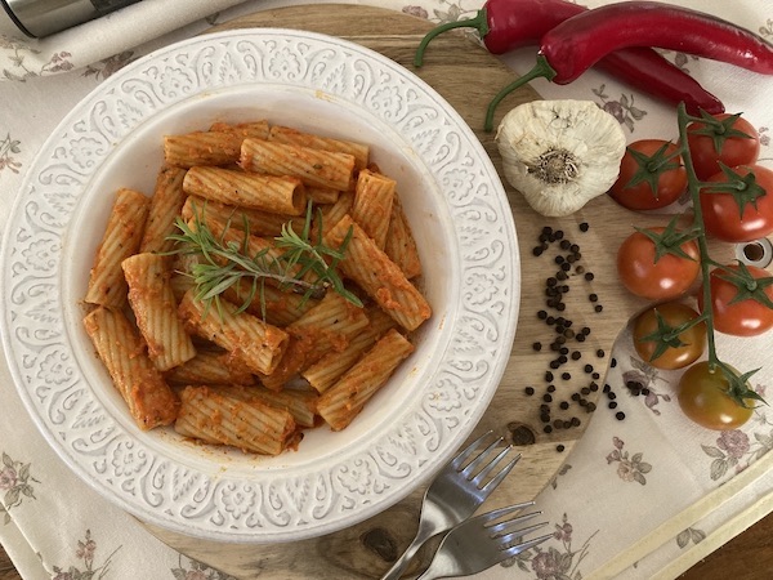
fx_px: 625
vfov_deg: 49.7
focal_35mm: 28
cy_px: 290
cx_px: 386
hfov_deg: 63.4
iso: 320
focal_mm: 3.99
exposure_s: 1/50
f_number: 1.8
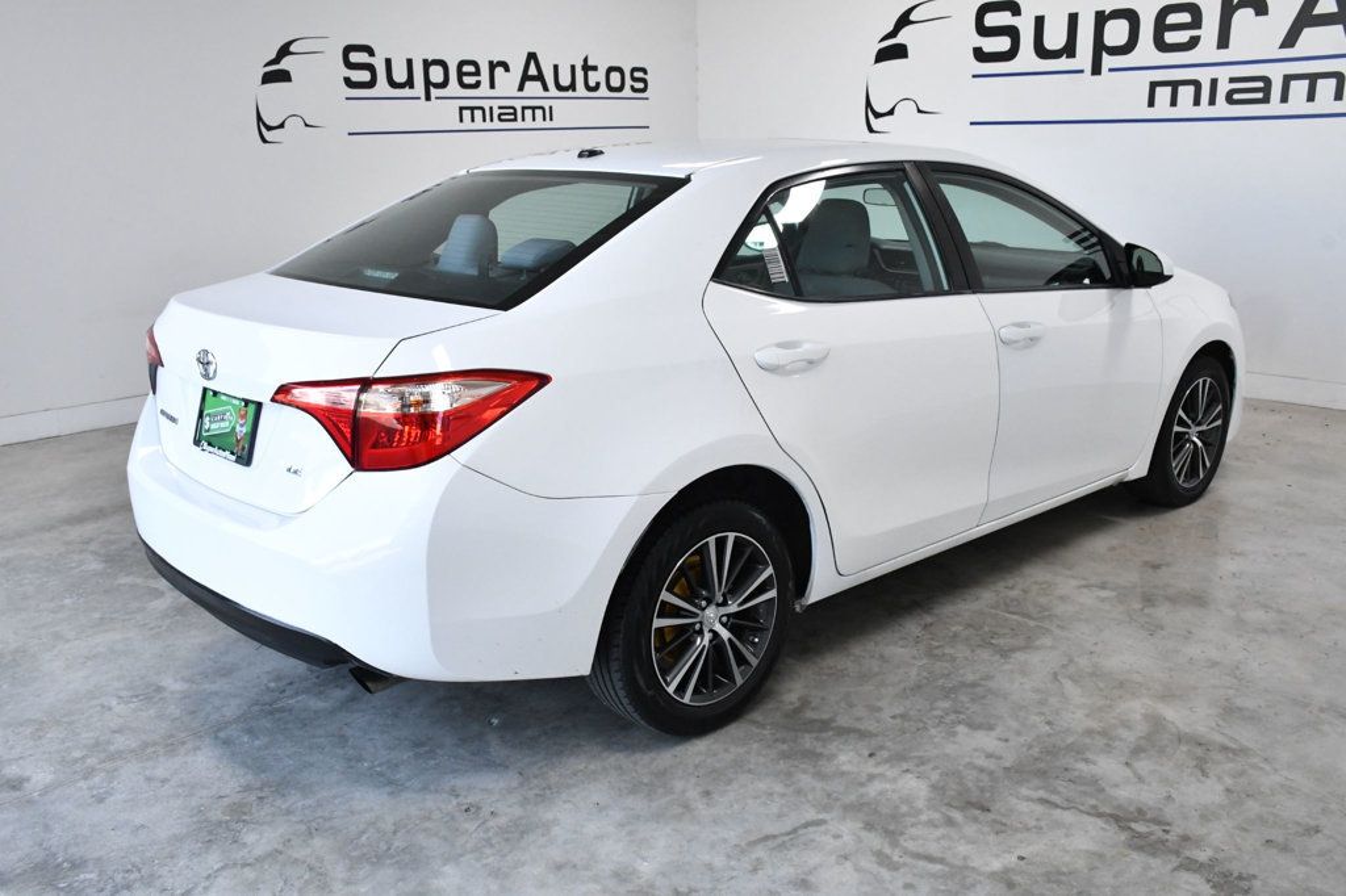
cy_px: 448
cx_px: 673
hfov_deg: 57.2
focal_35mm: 33
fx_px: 1233
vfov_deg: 39.9
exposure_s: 1/400
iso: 2500
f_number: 10
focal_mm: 22
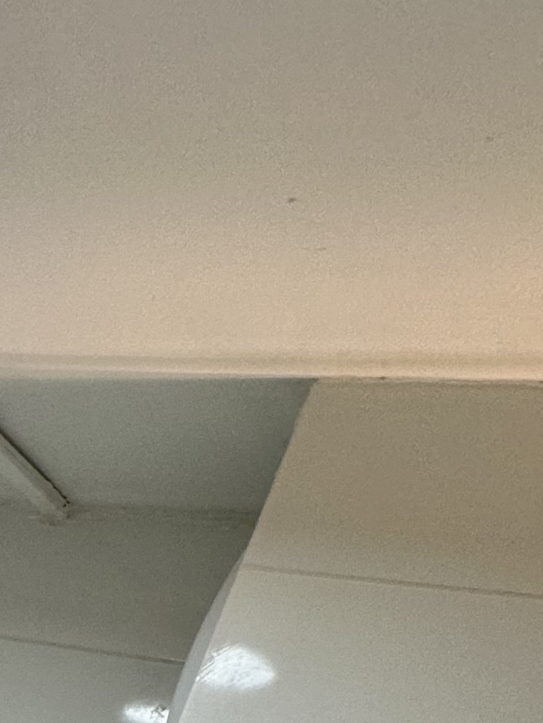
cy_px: 1300
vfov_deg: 21.5
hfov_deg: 19.8
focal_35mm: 58
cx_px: -383
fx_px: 1213
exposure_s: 1/100
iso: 100
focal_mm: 2.22
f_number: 2.2
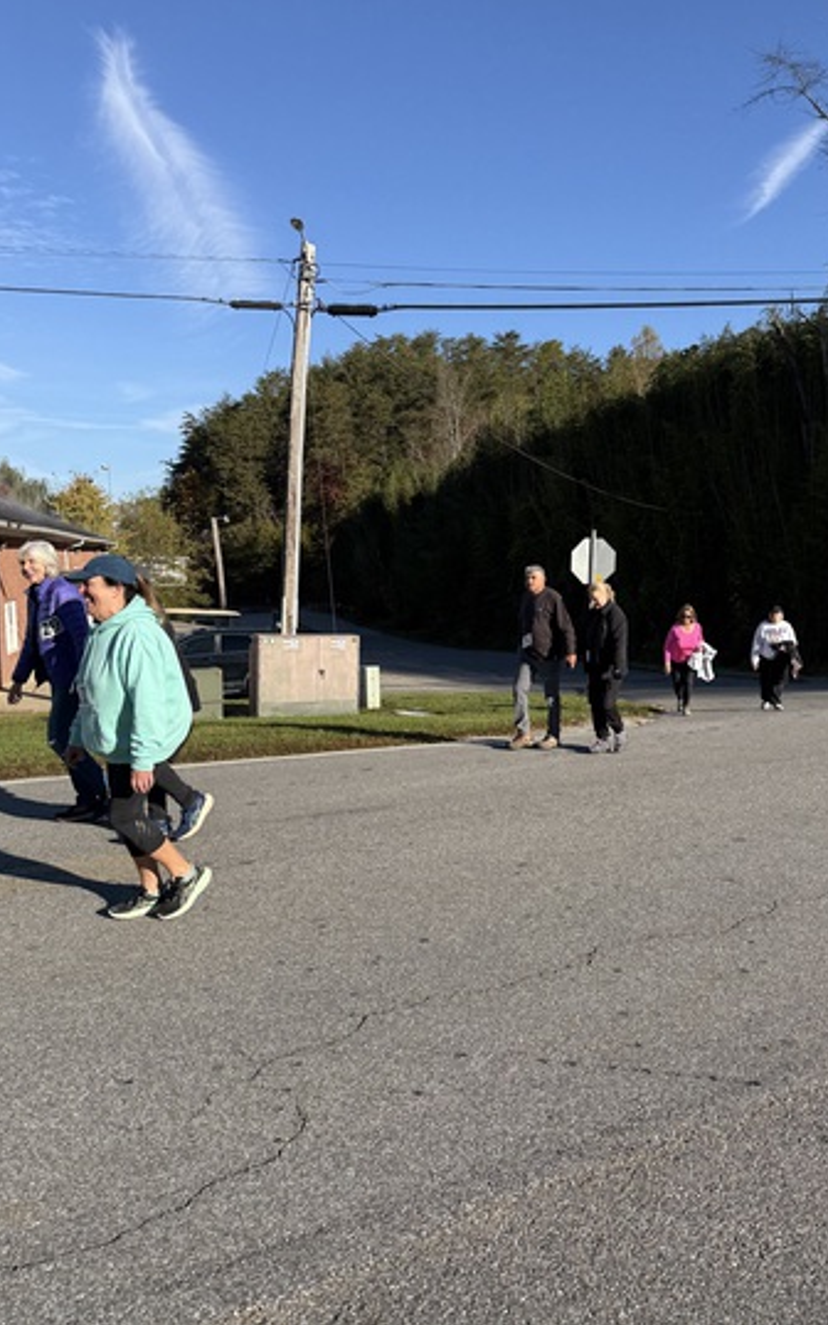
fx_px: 939
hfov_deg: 47.4
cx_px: 484
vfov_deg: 70.4
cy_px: 655
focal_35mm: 26
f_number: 1.78
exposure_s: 1/3145
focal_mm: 6.76
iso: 80
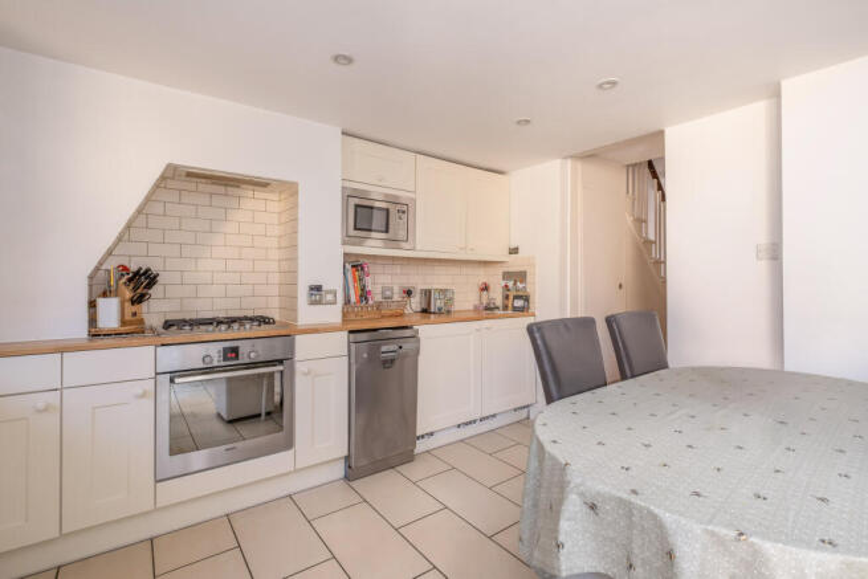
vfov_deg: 77.4
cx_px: 434
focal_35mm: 15
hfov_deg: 100.4
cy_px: 290
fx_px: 362
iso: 320
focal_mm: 10
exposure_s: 1/8
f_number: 7.1
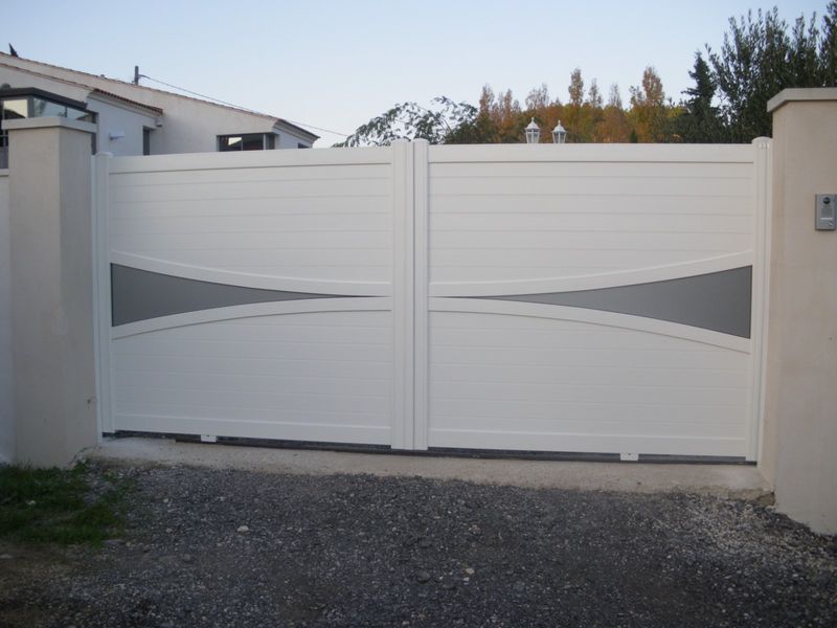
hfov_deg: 51.4
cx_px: 418
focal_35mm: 36
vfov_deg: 39.7
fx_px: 870
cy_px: 314
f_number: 3.5
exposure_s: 1/160
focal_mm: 6.3
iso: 64
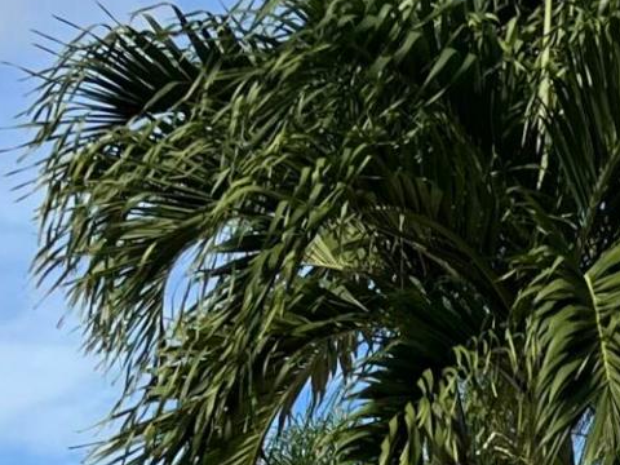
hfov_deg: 12.4
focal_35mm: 156
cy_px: 920
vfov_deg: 9.0
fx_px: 2794
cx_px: 740
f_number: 1.5
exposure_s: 1/4831
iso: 50
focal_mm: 5.7
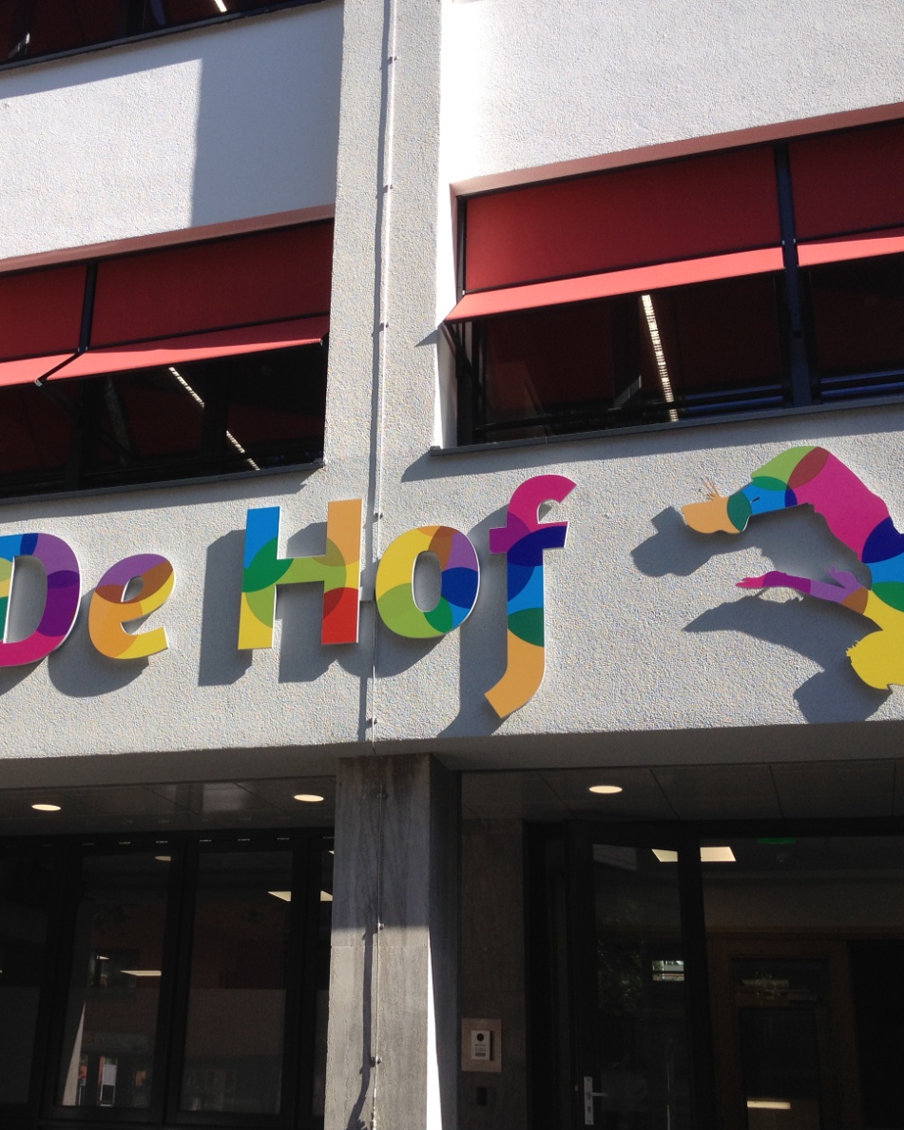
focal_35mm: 46
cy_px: 570
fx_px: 1538
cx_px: 326
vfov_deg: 40.3
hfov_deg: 32.6
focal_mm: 4.28
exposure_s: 1/800
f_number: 2.4
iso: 50
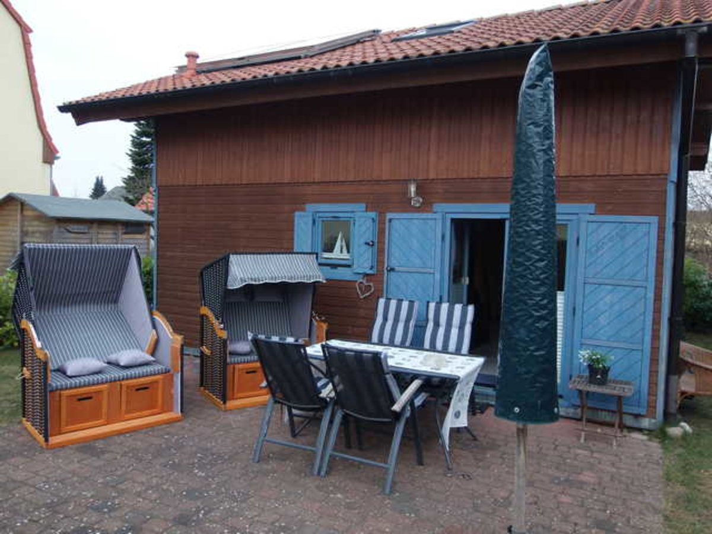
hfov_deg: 67.3
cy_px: 267
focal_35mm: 26
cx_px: 356
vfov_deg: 53.1
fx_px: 535
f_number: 3.2
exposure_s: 1/320
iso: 100
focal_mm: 4.66
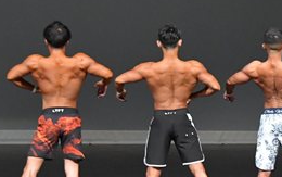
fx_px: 3431
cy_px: 58
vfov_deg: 3.0
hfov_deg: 4.7
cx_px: 319
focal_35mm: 446
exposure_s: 1/400
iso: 4000
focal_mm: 98
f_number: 5.6
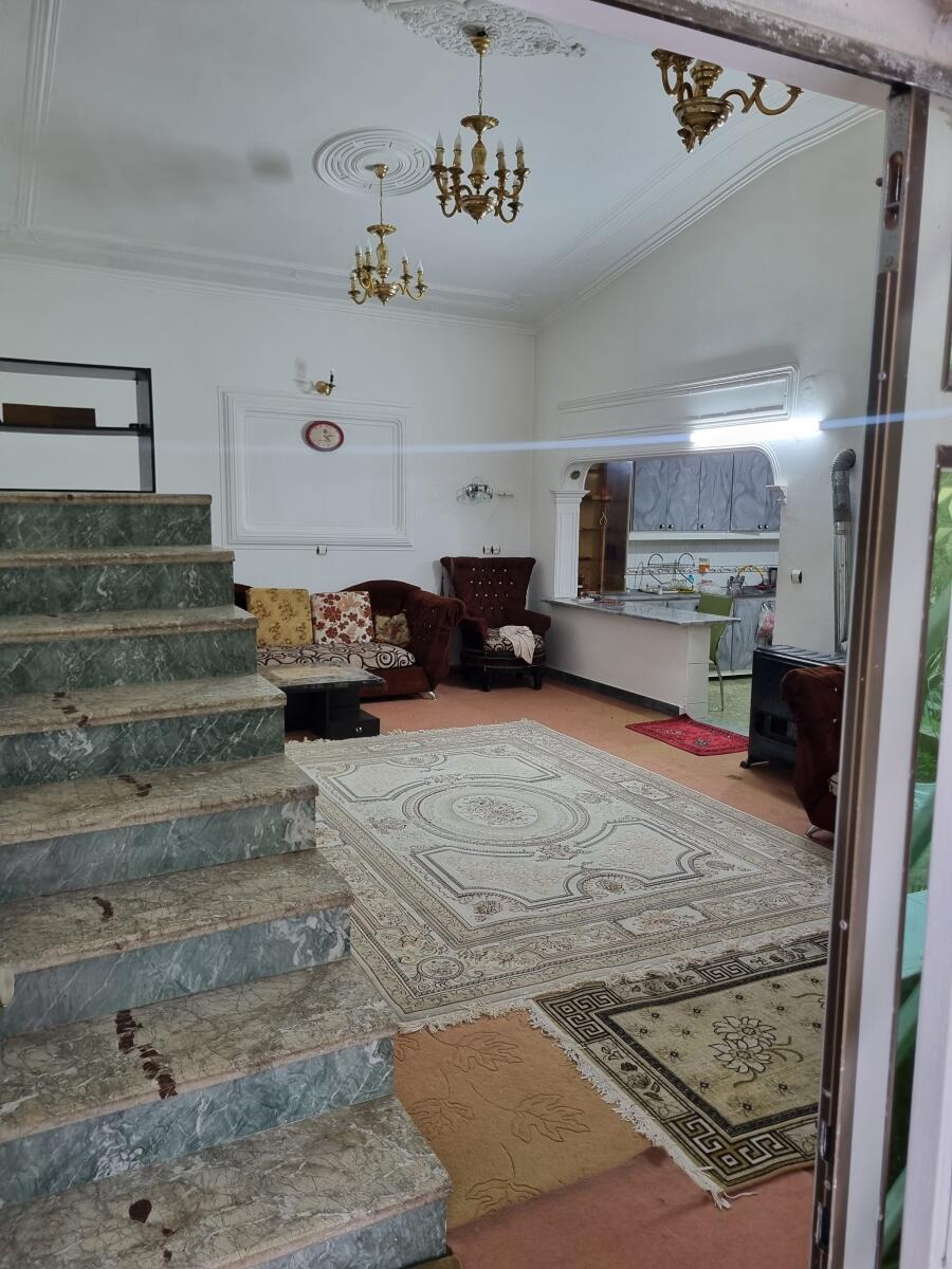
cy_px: 634
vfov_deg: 67.3
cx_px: 476
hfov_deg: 53.1
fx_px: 953
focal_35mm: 26
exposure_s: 1/100
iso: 250
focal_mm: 5.4
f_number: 1.8
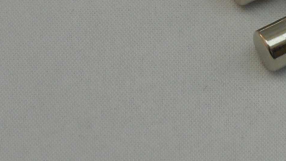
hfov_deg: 6.6
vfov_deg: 3.8
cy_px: -34
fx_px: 2450
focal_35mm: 323
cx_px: 352
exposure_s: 1/50
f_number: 5.5
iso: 80
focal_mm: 13.8
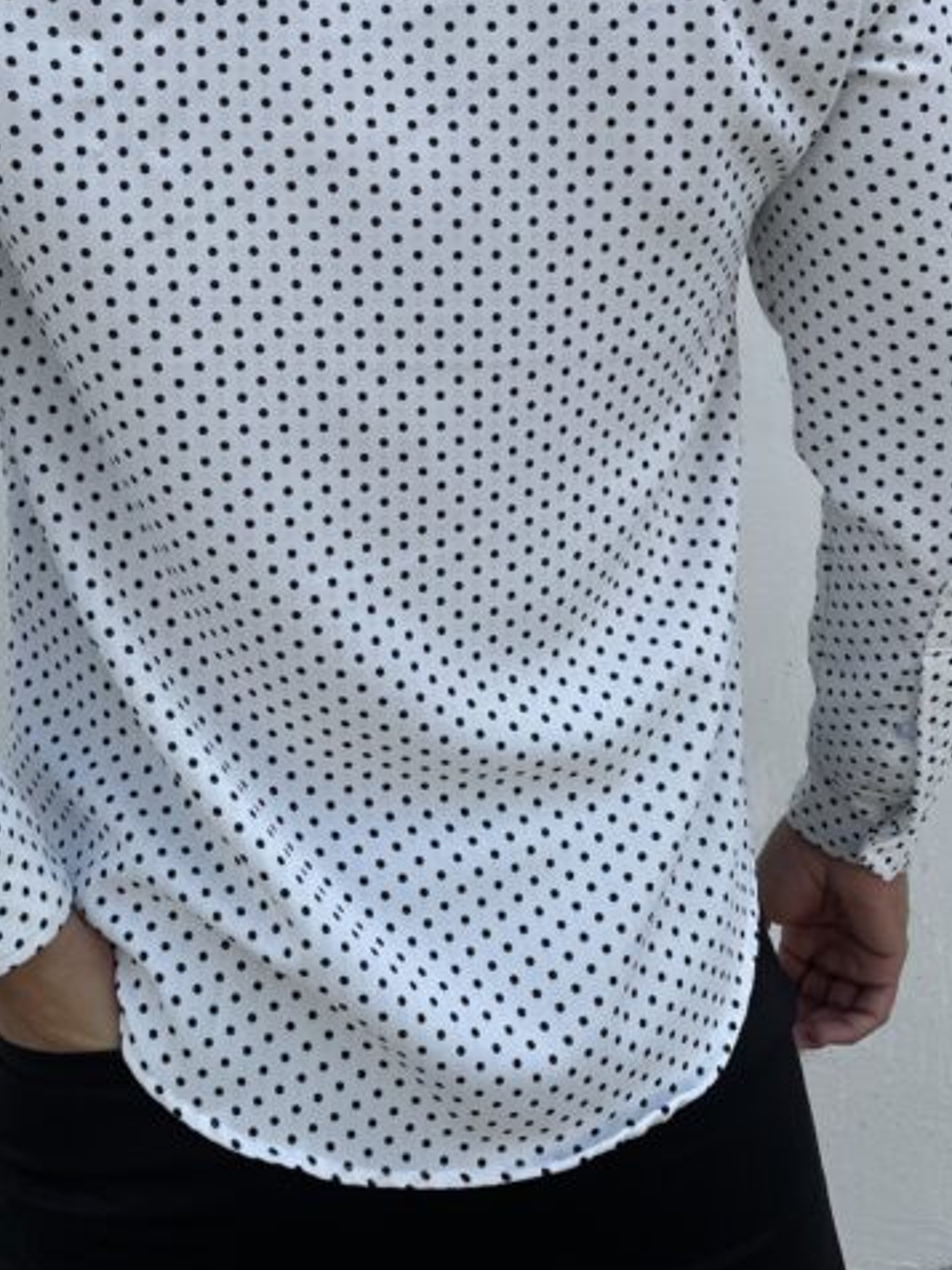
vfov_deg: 43.7
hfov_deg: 33.9
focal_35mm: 42
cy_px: 358
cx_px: 288
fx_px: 1540
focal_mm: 5.1
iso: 32
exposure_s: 1/2660
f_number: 1.6
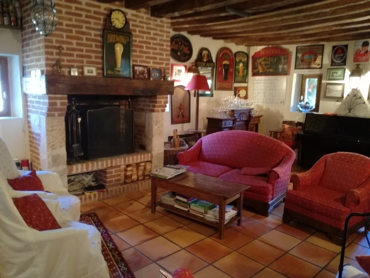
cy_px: 139
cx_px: 185
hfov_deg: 65.3
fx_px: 289
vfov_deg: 51.4
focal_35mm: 27
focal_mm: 3.79
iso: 500
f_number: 2
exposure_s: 1/20
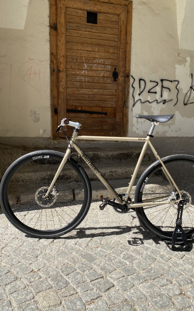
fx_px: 237
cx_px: 100
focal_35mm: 28
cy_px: 153
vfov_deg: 66.5
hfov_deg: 44.5
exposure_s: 1/1287
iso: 32
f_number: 1.8
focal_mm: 4.25
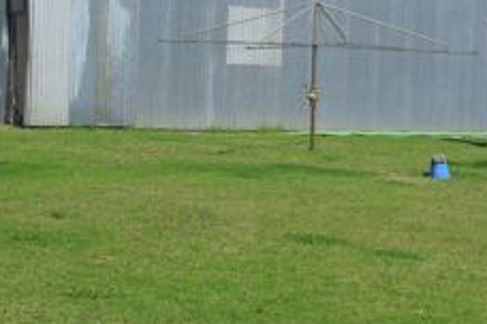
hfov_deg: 19.9
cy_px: 62
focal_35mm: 102
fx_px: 1380
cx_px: 346
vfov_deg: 13.4
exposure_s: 1/350
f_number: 8.4
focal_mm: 6.3
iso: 100
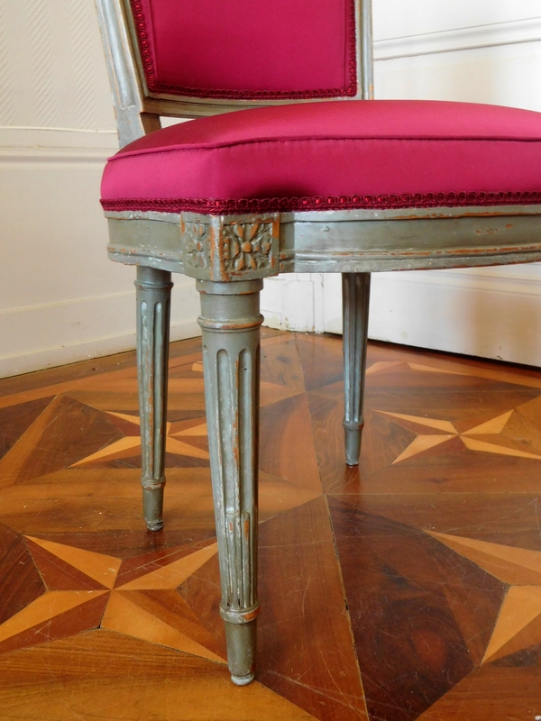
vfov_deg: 52.6
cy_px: 360
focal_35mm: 35
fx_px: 729
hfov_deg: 40.7
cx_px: 270
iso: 400
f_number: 3.8
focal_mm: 6.2
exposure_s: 1/13
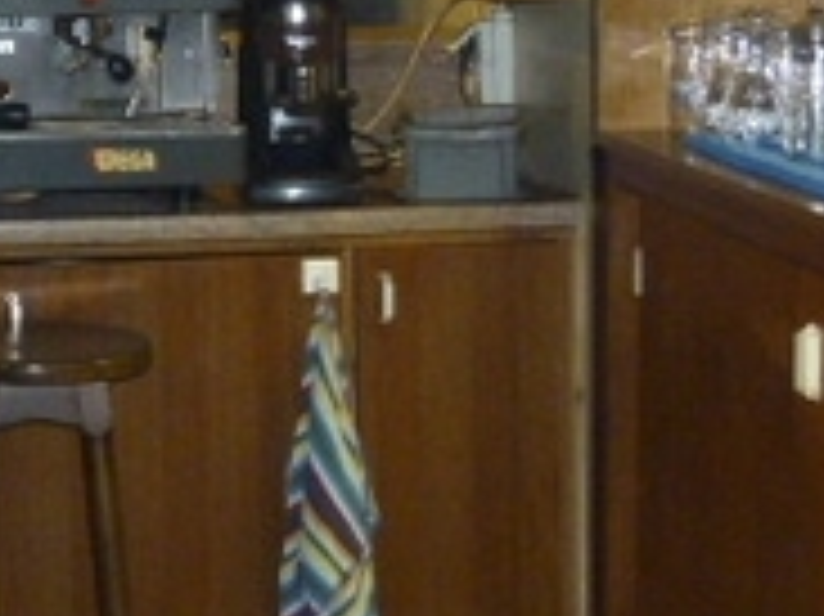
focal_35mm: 115
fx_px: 2736
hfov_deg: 16.4
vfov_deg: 12.7
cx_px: -185
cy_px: -31
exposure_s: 1/15
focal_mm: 6.3
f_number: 3.1
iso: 320
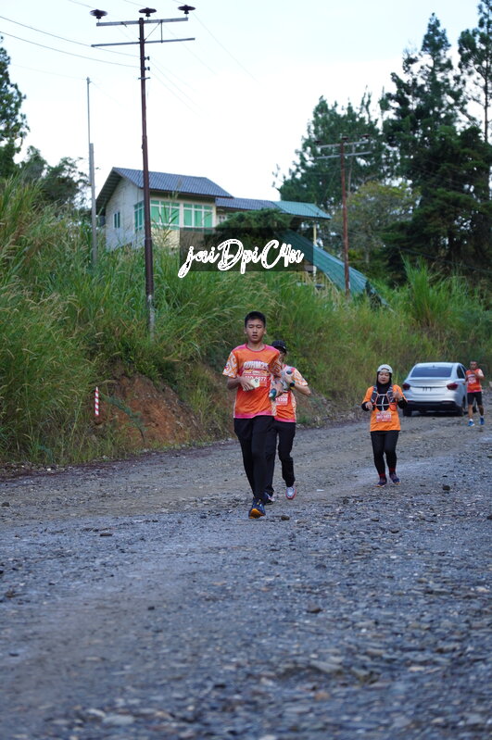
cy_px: 370
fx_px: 2157
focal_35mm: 105
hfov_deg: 13.0
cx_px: 246
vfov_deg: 19.5
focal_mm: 70
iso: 320
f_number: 2.8
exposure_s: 1/500
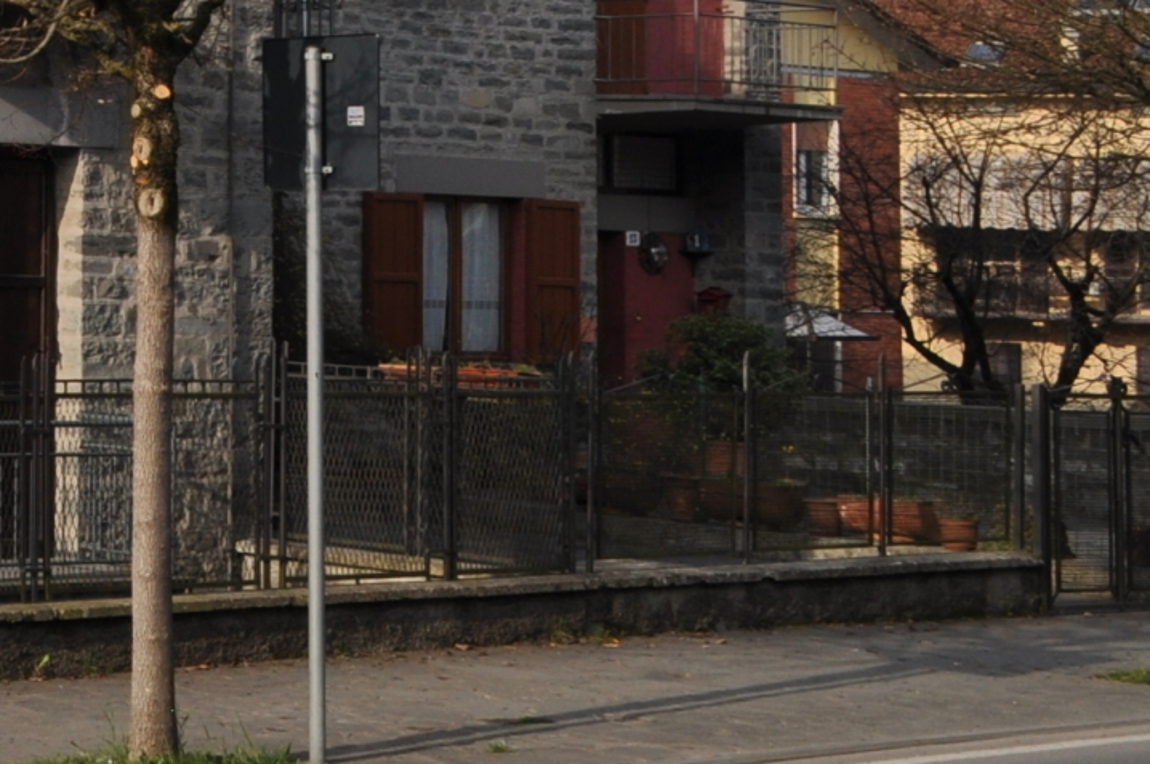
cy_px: -88
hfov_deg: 16.6
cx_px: -778
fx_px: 3414
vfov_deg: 12.5
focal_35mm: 107
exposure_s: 1/320
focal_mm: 20
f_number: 9
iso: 200
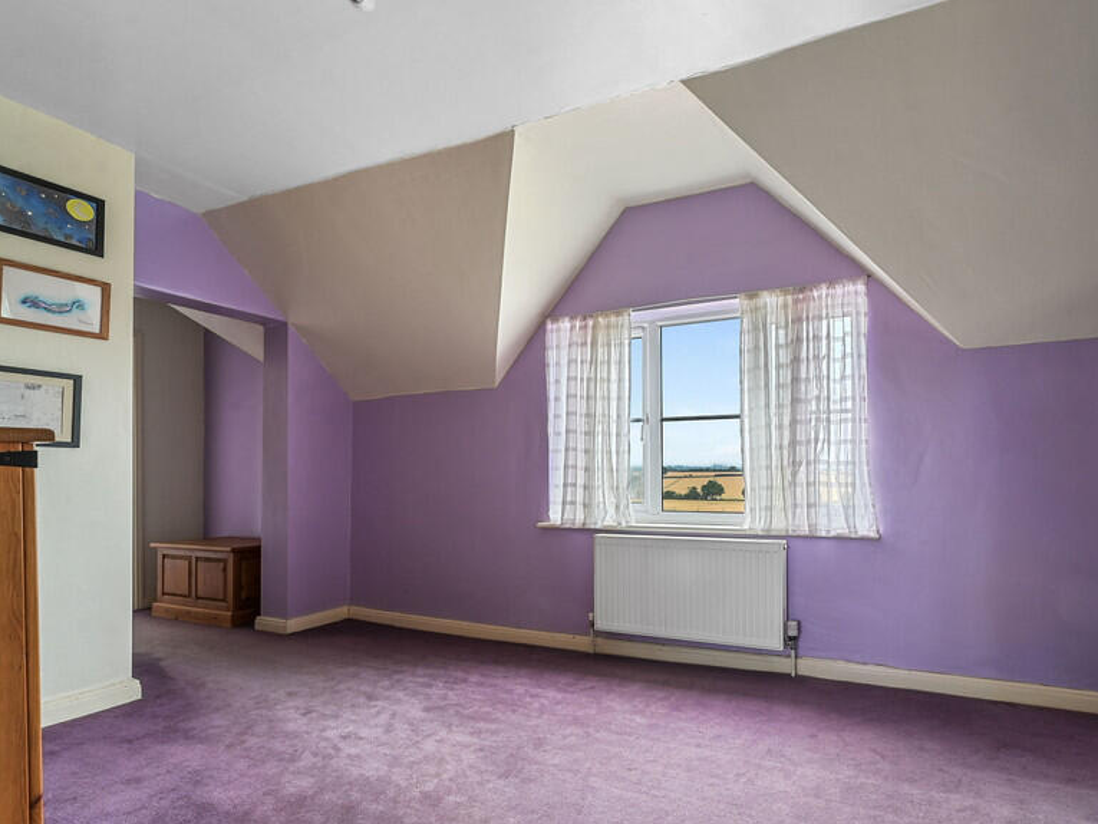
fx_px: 571
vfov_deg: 71.3
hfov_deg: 86.3
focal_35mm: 18
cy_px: 466
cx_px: 676
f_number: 8
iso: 400
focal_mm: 14
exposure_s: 1/1.25
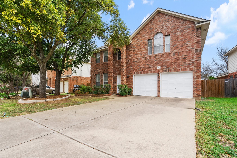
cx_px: 118
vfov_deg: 73.7
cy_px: 79
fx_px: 105
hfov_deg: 96.7
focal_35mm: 16
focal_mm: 16
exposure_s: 1/15
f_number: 9
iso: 250
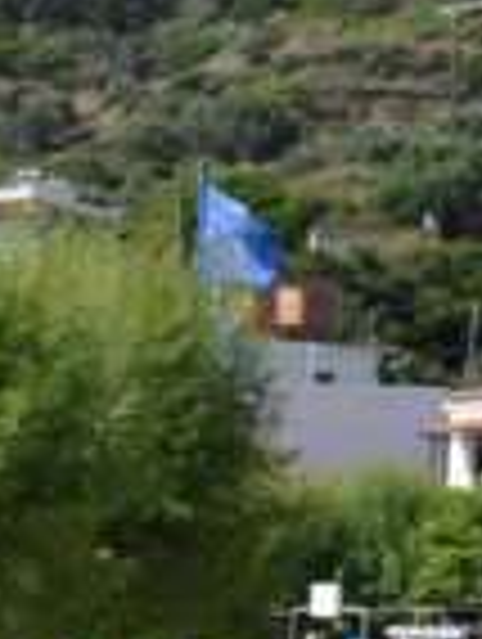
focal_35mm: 189
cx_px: -811
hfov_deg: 7.2
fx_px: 3498
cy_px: 968
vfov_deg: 10.1
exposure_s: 1/160
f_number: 6.3
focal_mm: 35
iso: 100
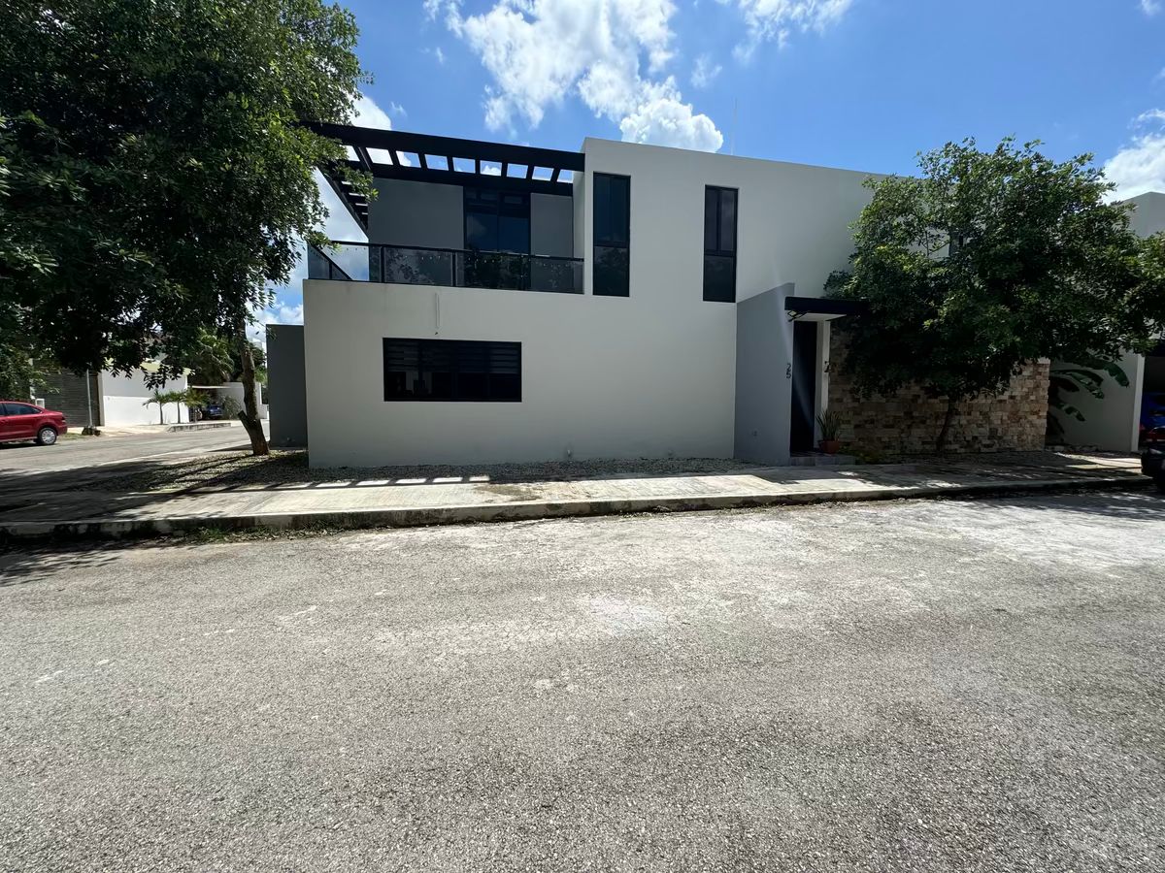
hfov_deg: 102.1
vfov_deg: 85.7
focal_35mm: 14
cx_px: 582
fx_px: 471
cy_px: 436
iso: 50
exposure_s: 1/2674
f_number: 2.2
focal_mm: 2.22
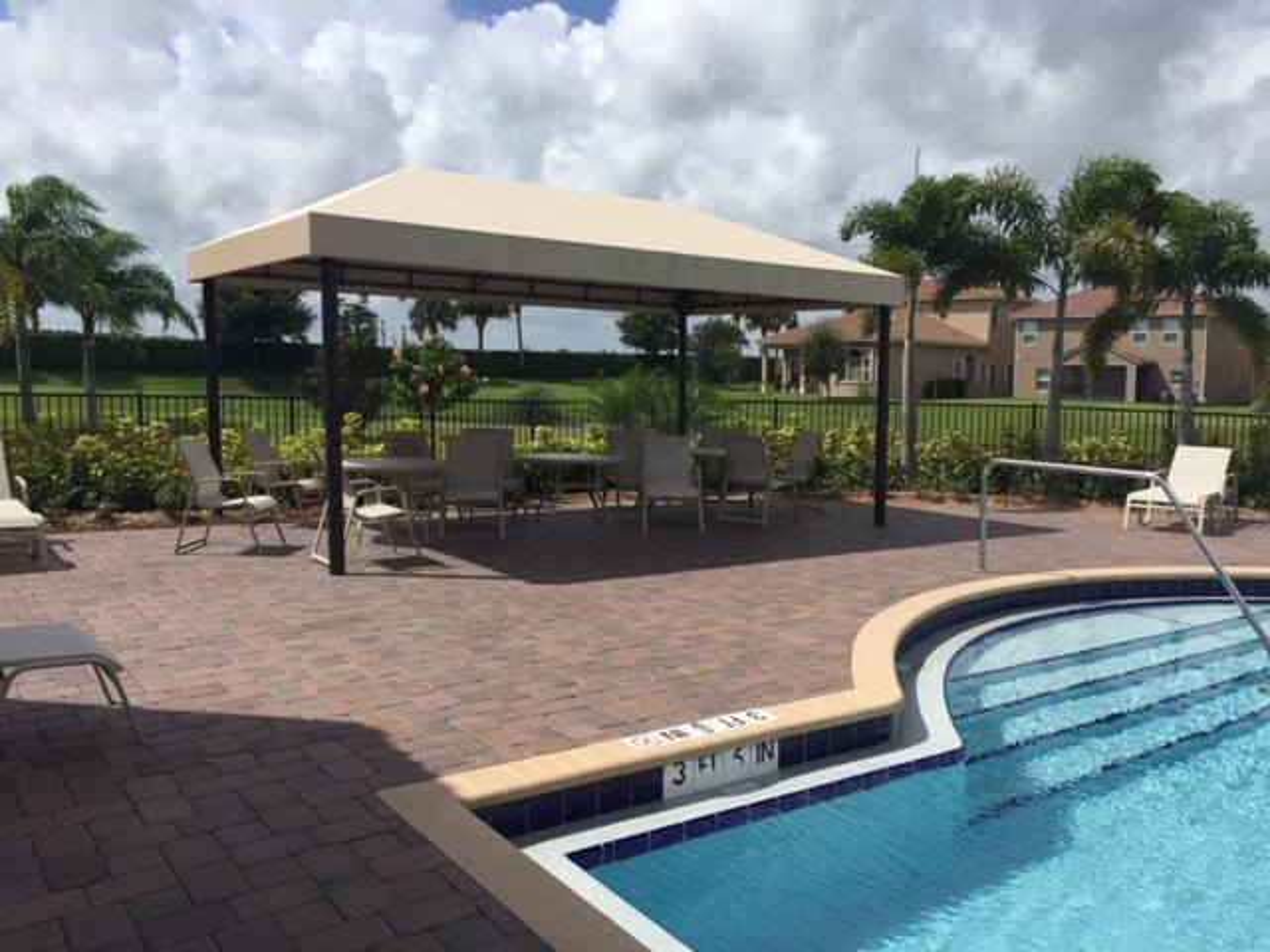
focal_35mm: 29
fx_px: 1064
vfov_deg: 48.2
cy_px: 476
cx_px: 635
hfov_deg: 61.7
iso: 32
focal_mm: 4.15
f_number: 2.2
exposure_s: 1/3300
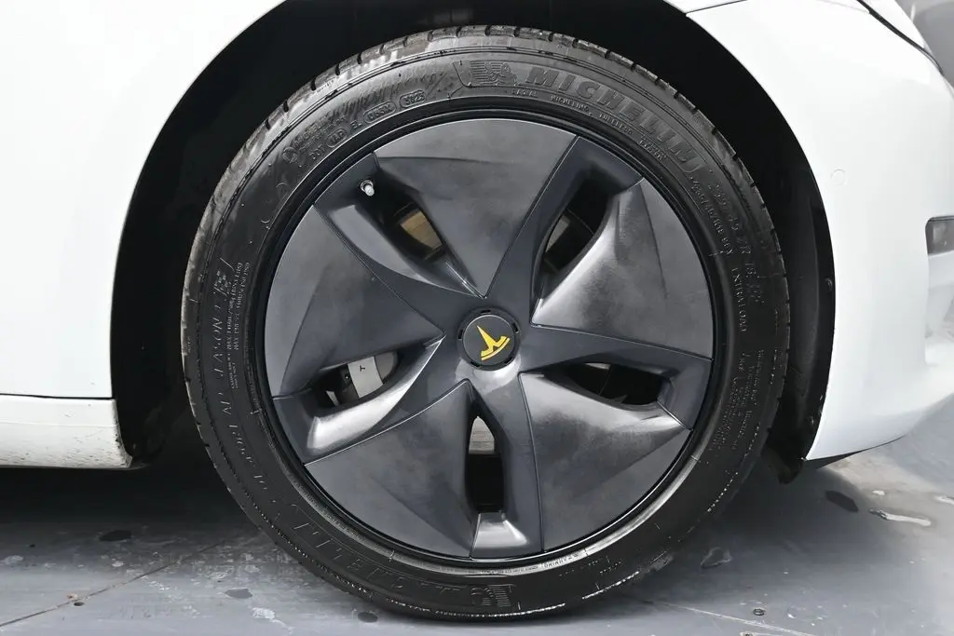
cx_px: 477
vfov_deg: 35.5
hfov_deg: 51.3
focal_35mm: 38
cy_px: 318
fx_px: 994
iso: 800
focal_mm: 25
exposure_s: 1/125
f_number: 4.2
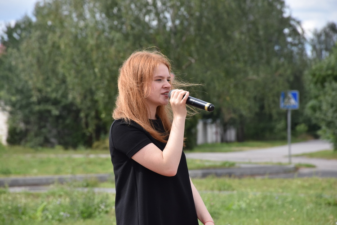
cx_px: 168
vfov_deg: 6.5
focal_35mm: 210
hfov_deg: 9.8
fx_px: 1966
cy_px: 112
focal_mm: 140
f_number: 8
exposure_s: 1/1000
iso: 560
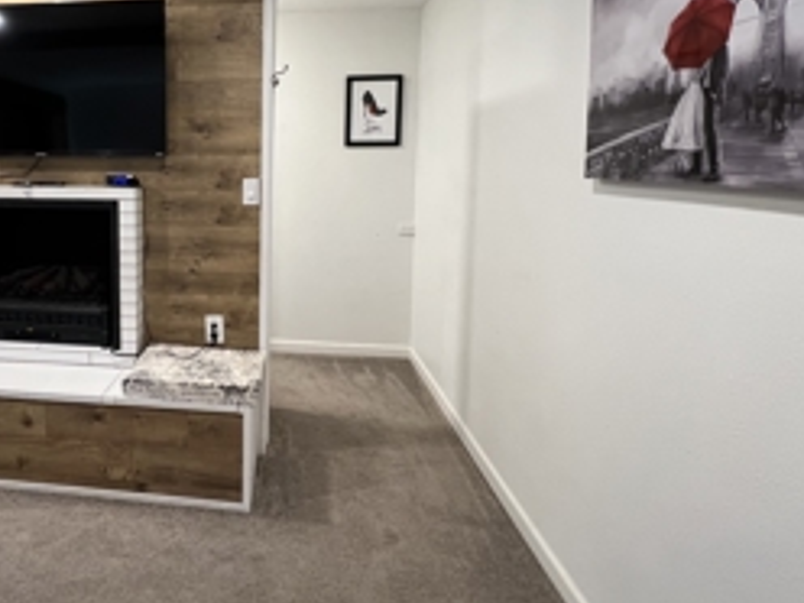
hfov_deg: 74.4
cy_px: 224
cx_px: 220
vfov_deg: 62.5
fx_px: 488
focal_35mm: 21
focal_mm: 1.57
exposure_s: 1/60
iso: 250
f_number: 1.8
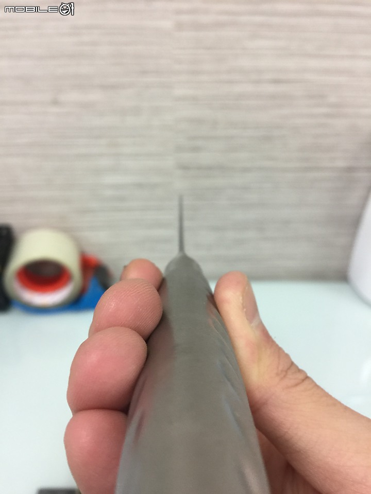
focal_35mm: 29
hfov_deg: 48.2
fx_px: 414
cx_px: 186
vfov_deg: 61.7
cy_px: 247
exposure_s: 1/30
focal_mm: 4.15
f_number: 2.2
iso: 50
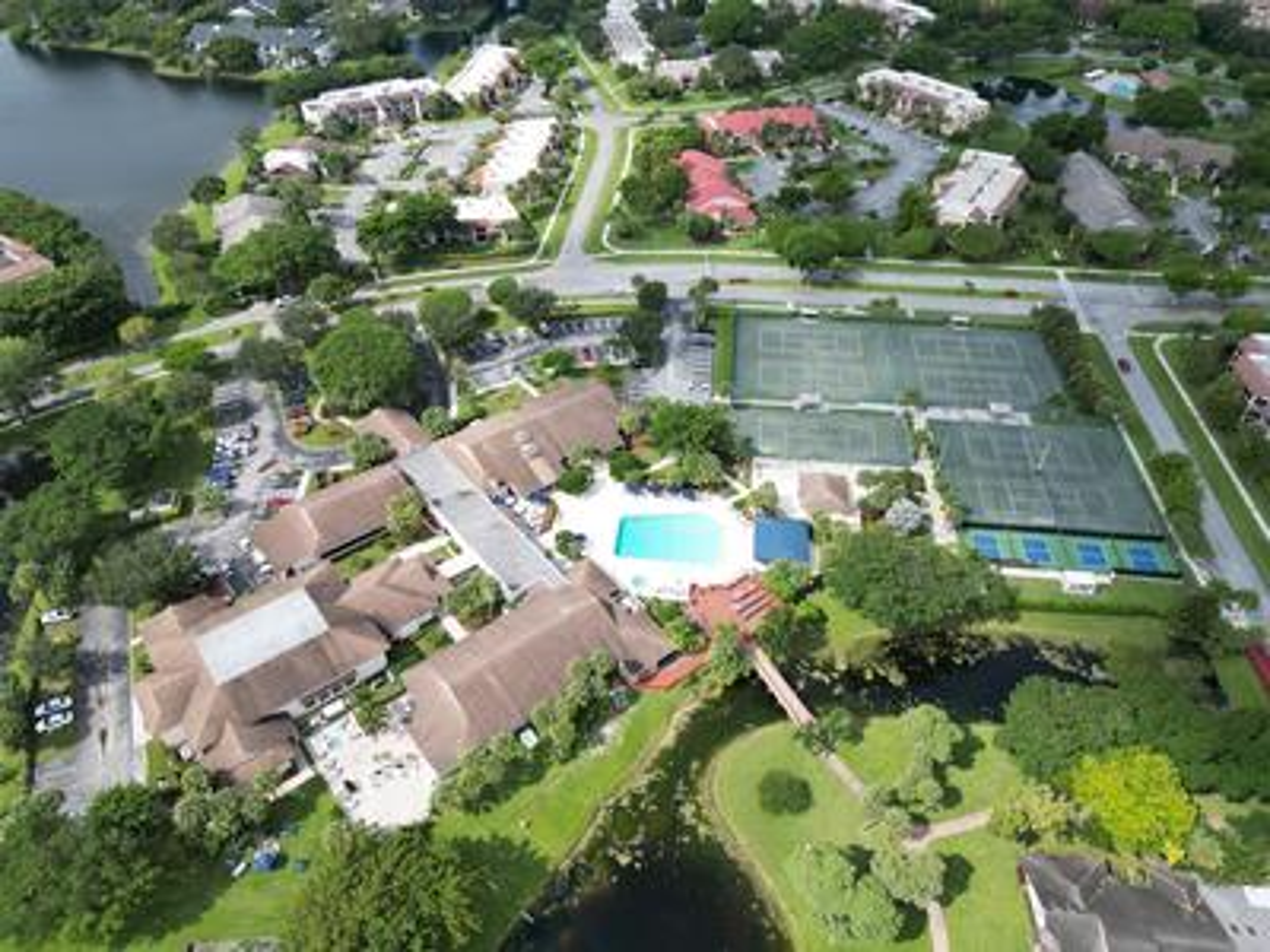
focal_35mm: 24
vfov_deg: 56.8
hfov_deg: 71.6
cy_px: 476
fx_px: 881
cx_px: 635
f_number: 1.7
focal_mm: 6.72
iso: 200
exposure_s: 1/2500
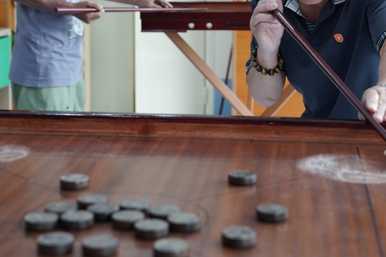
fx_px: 890
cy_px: 46
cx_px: 226
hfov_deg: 24.4
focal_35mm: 83
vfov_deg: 16.3
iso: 800
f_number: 4
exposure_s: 1/80
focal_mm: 44
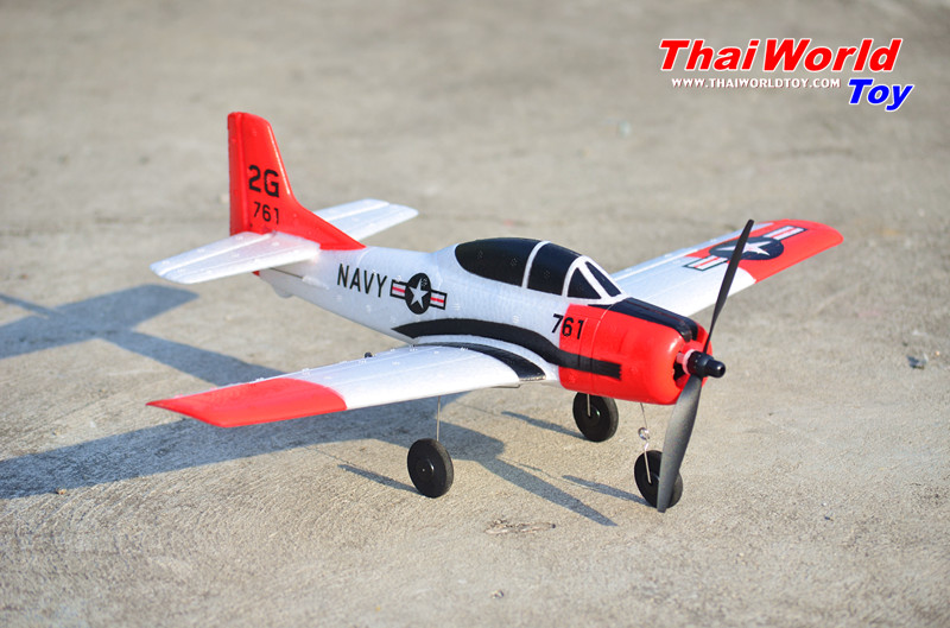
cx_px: 475
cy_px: 314
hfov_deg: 13.7
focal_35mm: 150
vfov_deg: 9.1
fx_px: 3948
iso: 100
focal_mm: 100
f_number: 5.6
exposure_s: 1/320
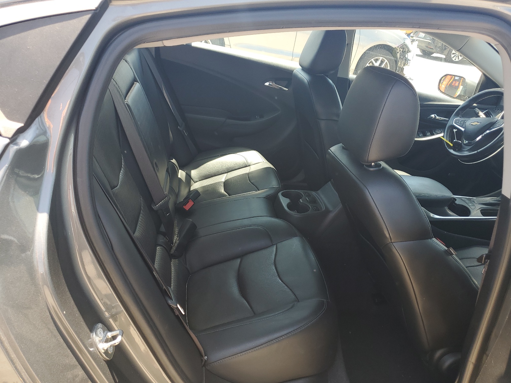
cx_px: 256
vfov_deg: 53.1
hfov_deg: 67.3
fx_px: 384
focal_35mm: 26
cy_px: 192
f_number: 1.5
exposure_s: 1/250
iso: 50
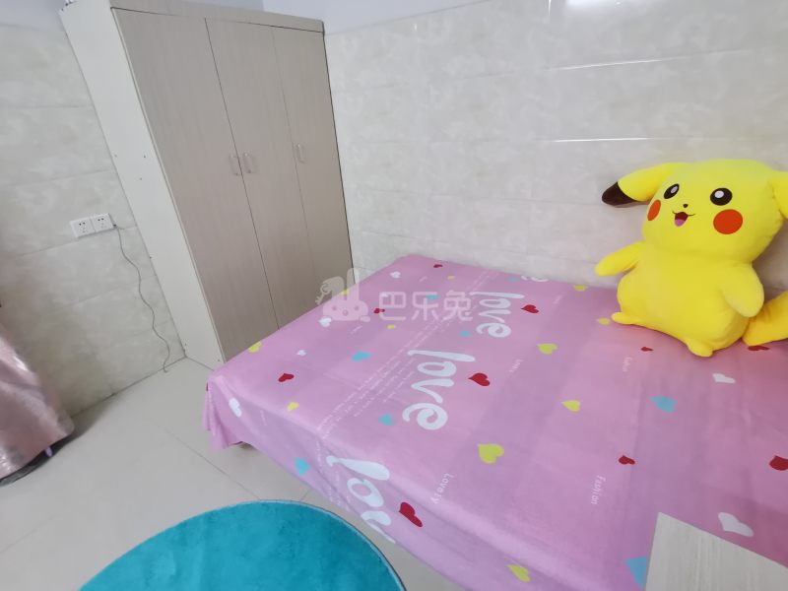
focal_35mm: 17
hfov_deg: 91.0
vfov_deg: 74.7
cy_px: 296
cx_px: 394
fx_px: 387
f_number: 2.4
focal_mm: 1.78
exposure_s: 1/20
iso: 500
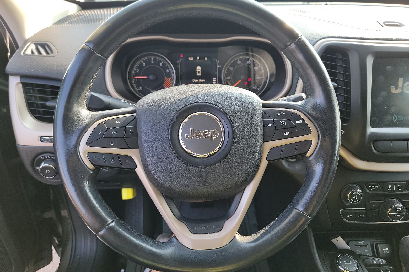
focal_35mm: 25
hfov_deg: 71.5
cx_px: 204
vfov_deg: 51.2
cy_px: 127
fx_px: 284
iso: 97
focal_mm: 6.7
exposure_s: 1/119
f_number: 1.8
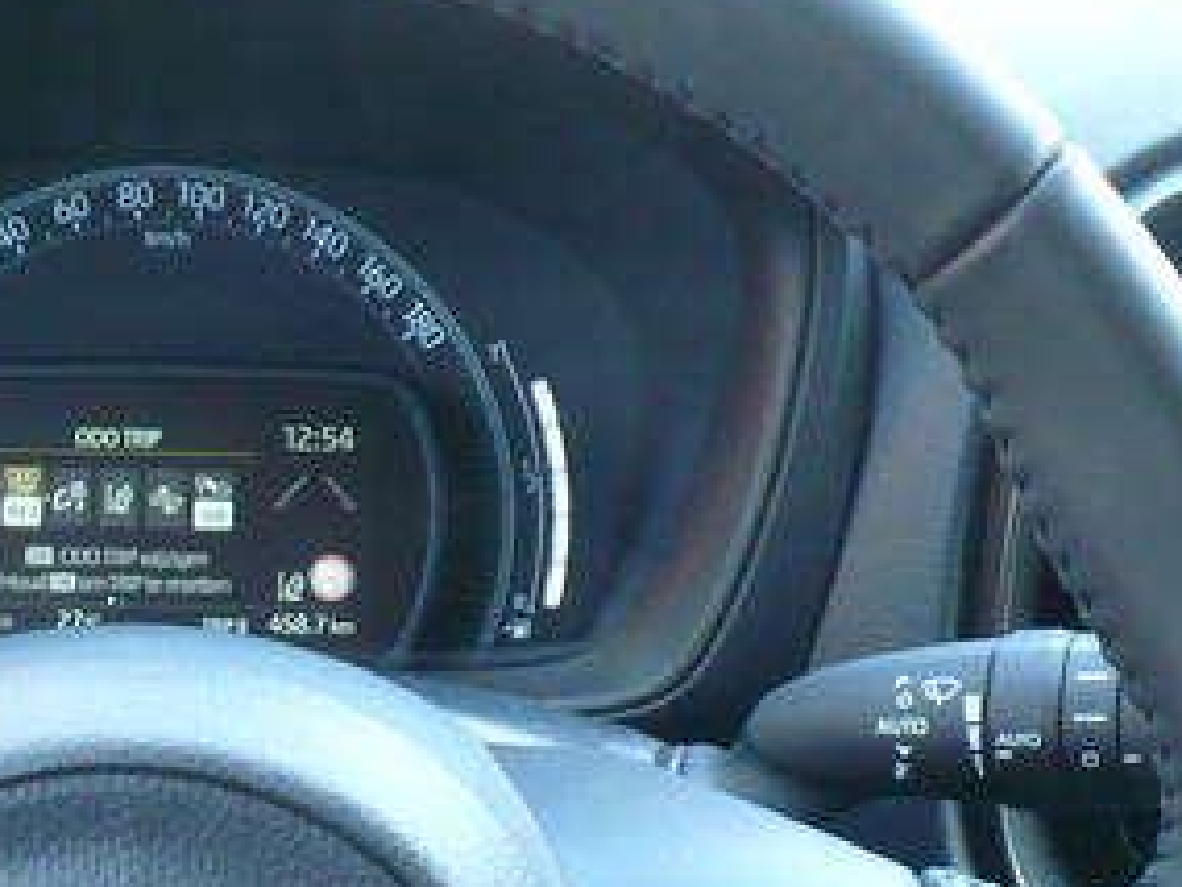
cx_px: 162
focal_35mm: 83
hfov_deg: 23.1
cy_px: 738
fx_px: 2835
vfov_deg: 17.6
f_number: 2.8
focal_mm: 6.1
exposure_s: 1/30
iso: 200
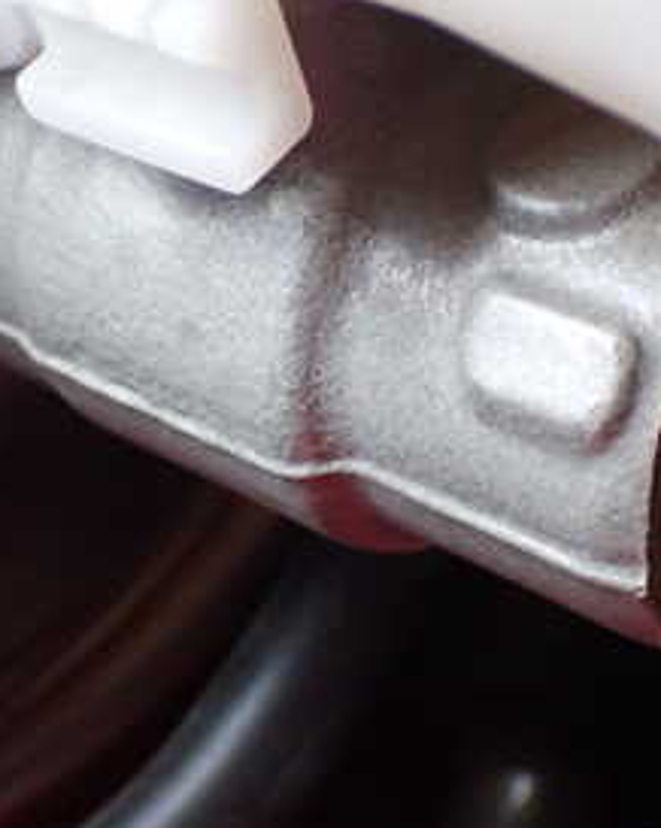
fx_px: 2154
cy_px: 364
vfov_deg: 21.7
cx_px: 267
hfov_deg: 17.4
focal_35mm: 88
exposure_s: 1/160
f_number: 2.8
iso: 800
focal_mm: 7.31
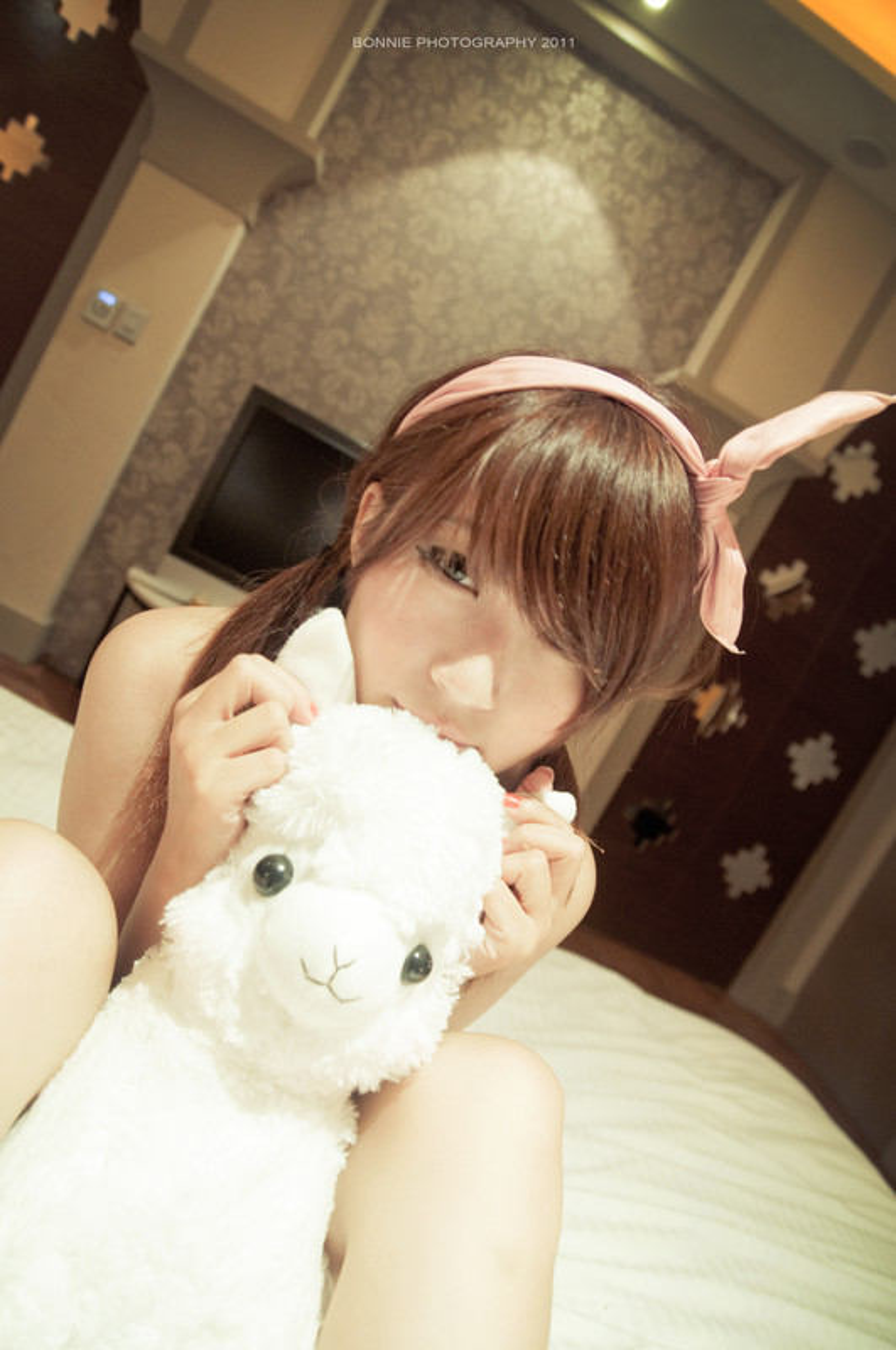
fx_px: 955
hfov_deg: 50.3
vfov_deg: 70.5
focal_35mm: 26
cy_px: 675
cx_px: 448
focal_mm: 17
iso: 200
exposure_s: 1/5
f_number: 2.8
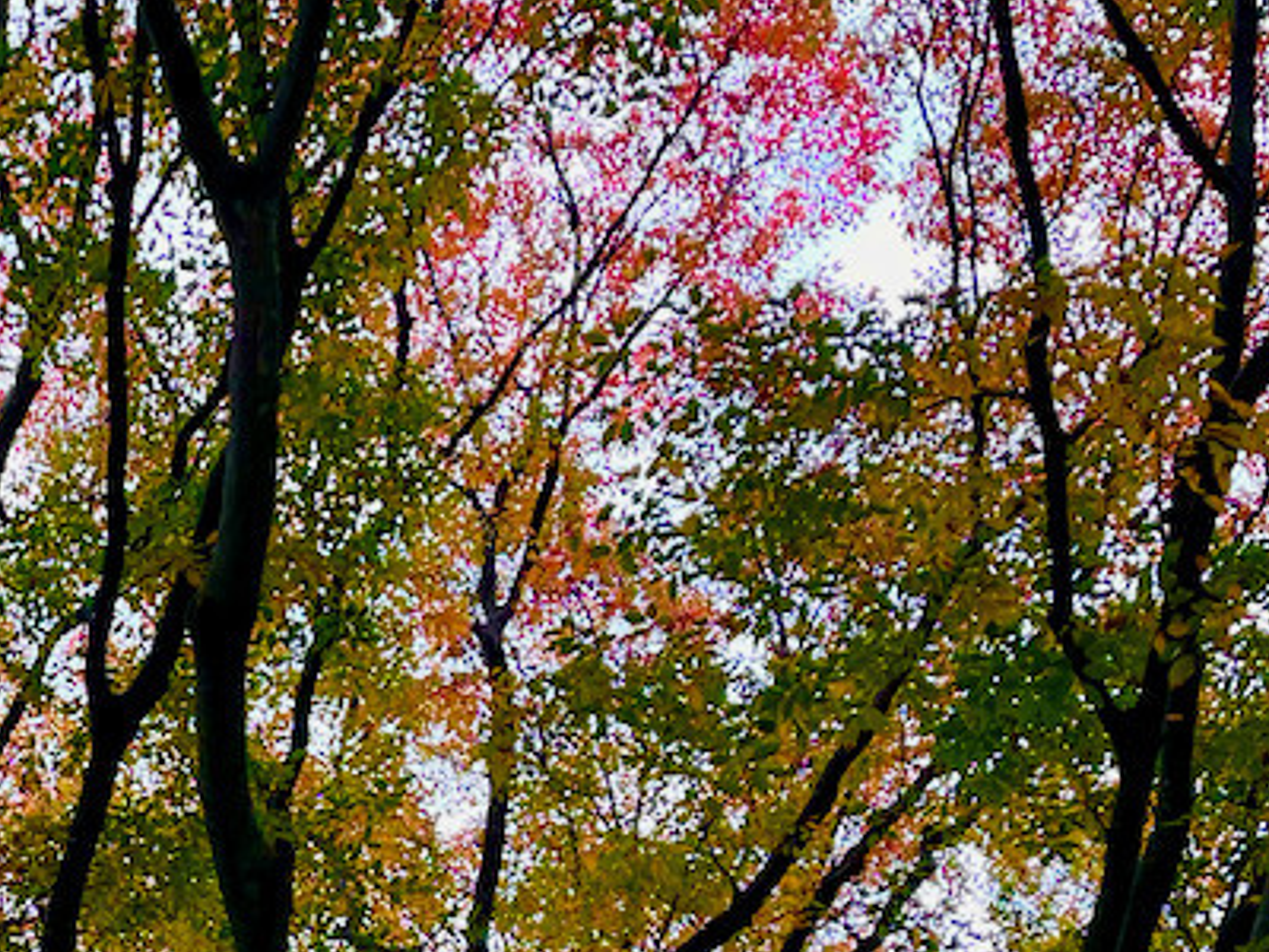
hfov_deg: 23.7
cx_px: -54
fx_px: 2859
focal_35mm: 78
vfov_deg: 18.7
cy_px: 790
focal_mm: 5.1
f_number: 1.6
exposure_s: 1/199
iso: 50
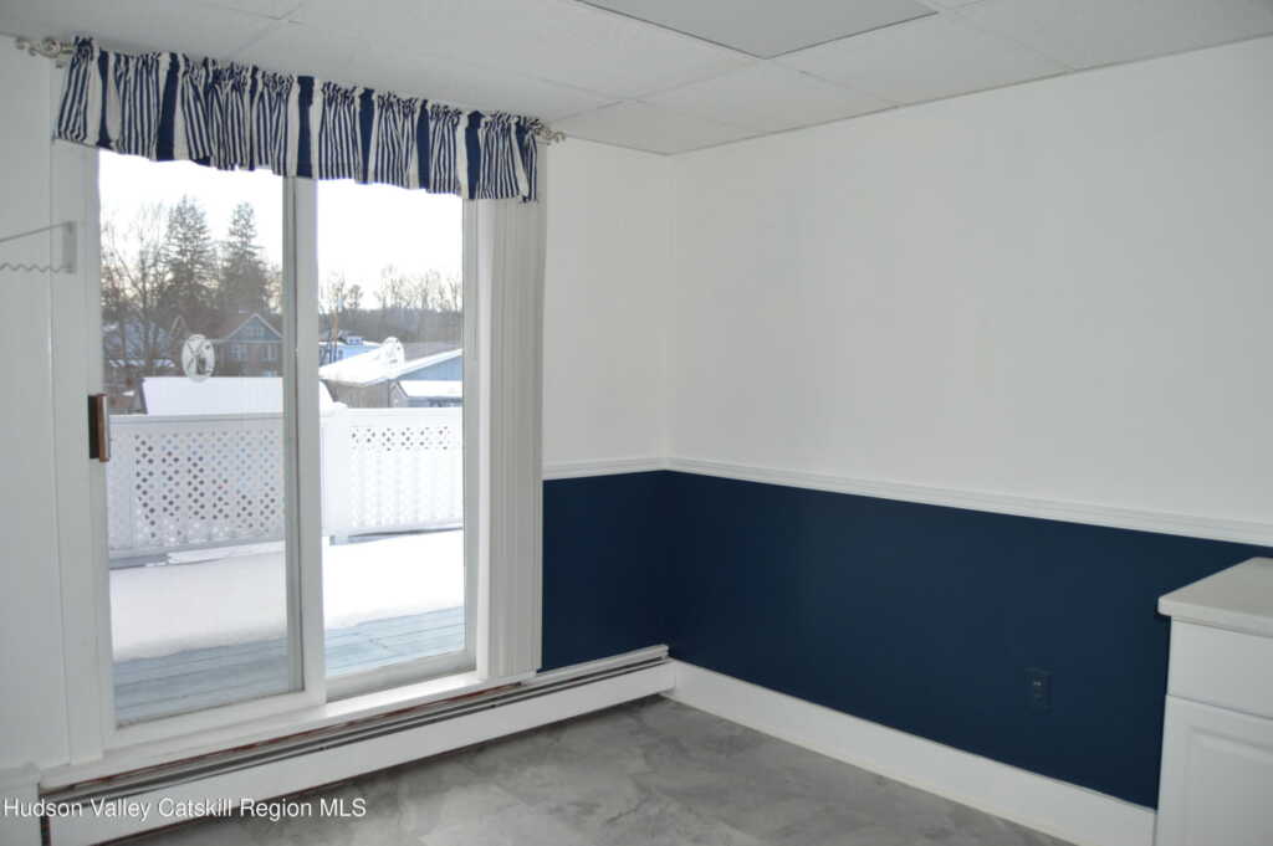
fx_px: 954
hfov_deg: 67.4
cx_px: 636
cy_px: 423
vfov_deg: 47.9
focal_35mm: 27
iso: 100
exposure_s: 1/125
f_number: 4
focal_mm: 18
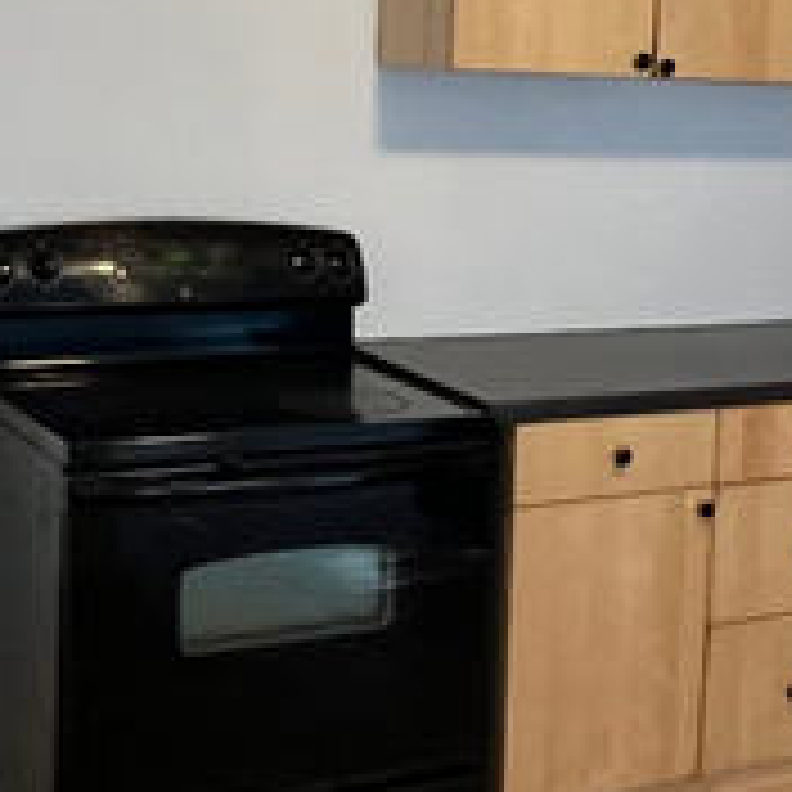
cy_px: 374
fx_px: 1734
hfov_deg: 25.1
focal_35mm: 67
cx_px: 675
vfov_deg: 25.7
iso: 500
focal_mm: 1.57
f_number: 1.8
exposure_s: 1/60
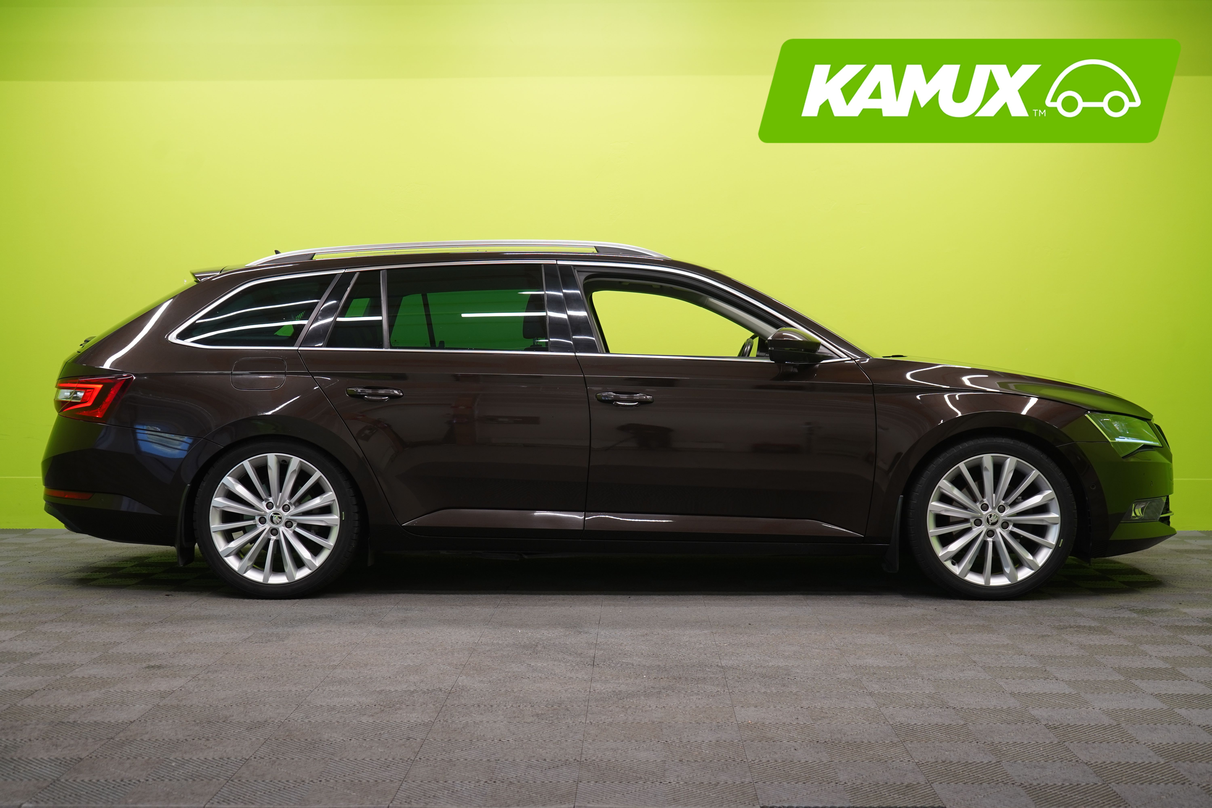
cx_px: 606
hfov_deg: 41.9
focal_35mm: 47
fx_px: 1582
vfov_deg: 28.6
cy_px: 404
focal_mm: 47
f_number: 5
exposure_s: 1/30
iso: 400
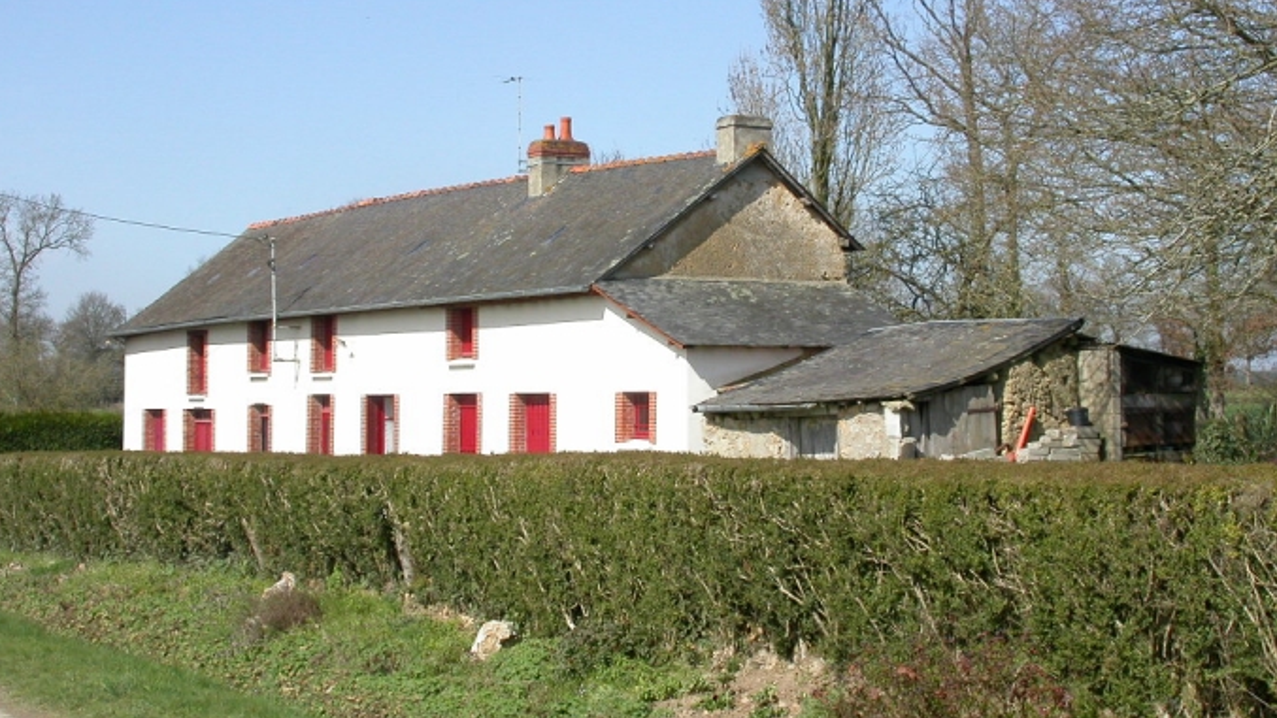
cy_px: 307
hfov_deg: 31.4
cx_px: 638
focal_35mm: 67
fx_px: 2269
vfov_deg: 18.0
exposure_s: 1/318
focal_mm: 12.7
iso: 100
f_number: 7.1
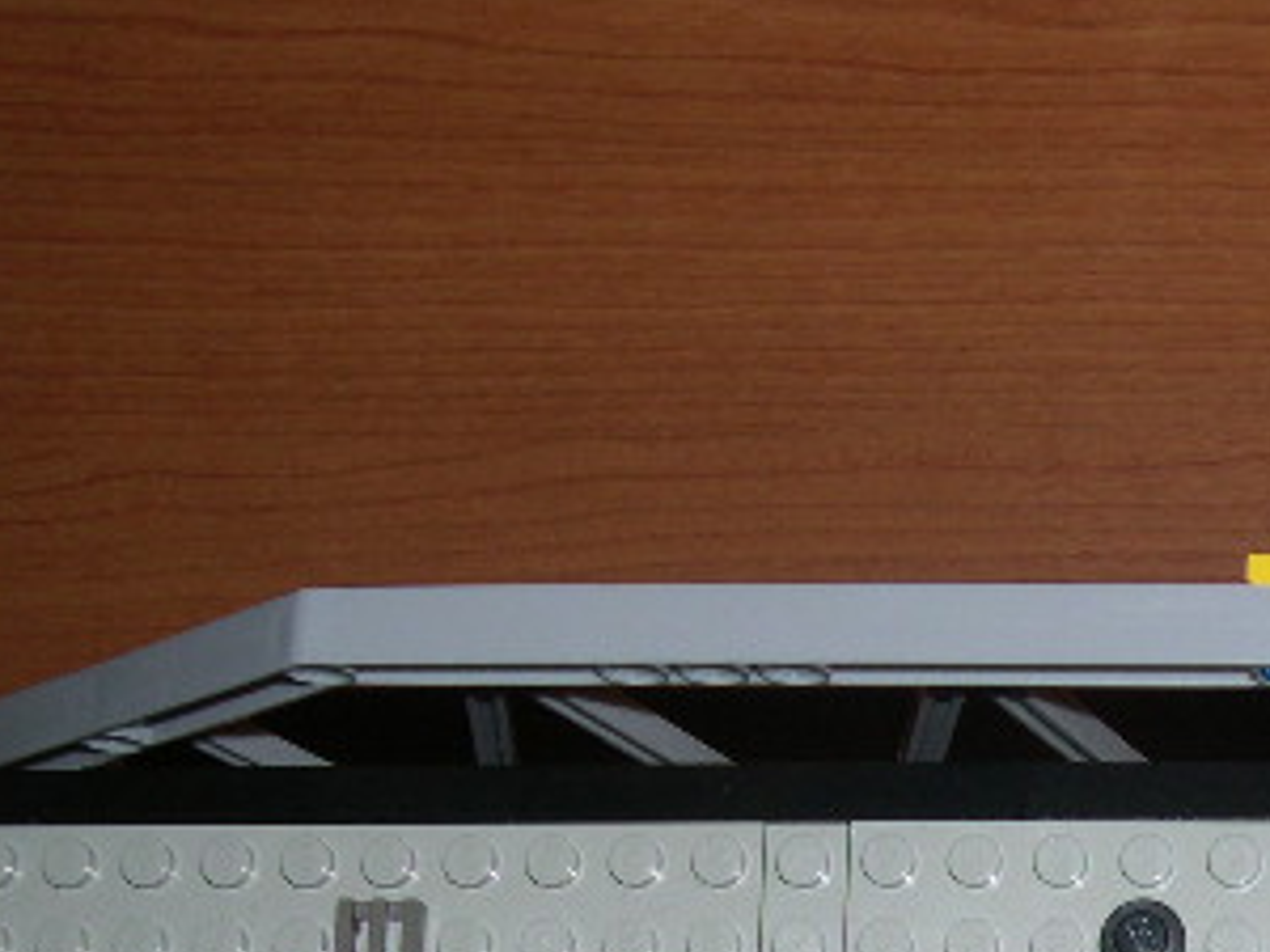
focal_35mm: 81
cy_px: 973
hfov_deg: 23.0
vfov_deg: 17.7
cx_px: 1300
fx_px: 2972
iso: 100
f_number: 7.6
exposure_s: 1/60
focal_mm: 8
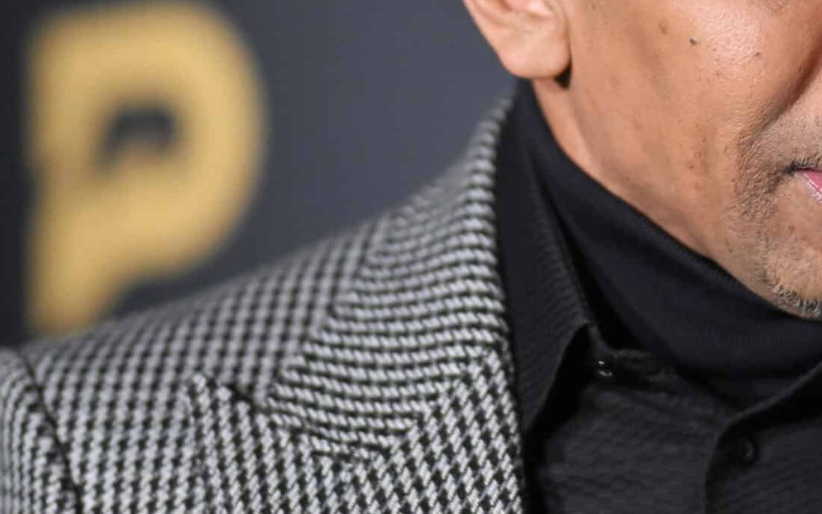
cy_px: 22
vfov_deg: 4.3
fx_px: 6766
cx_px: 611
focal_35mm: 302
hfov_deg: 6.9
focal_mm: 85
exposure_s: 1/1250
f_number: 1.2
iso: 800
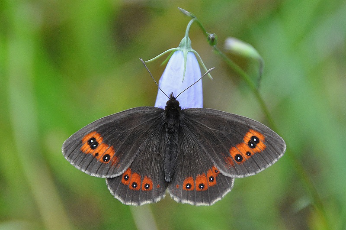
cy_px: 115
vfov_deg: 4.6
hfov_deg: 6.9
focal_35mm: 300
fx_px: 2879
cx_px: 173
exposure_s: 1/250
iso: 800
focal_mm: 200
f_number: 5.6
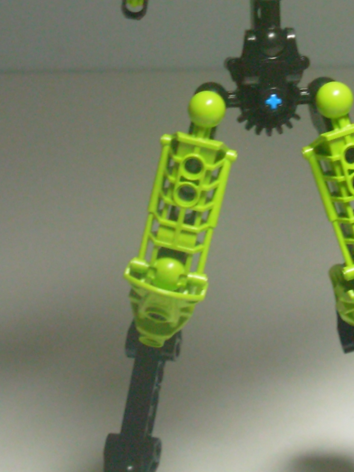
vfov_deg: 11.4
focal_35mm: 172
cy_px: 74
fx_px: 2345
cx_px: 250
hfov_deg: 8.6
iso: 159
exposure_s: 1/39.2
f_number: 3.6
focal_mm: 12.5
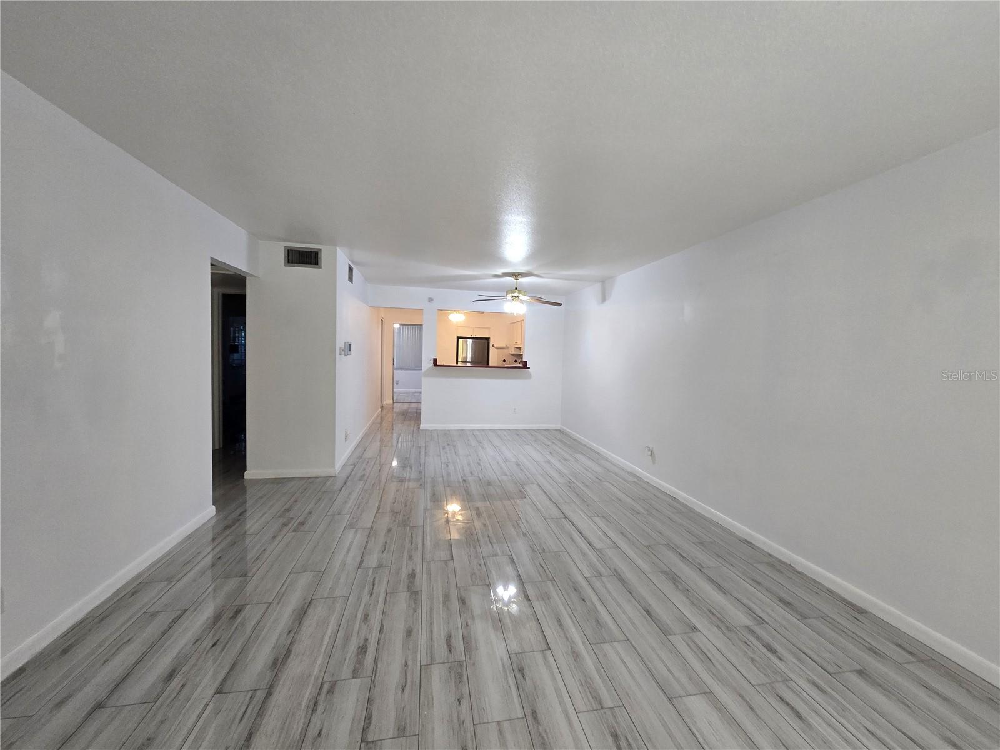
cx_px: 500
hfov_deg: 106.2
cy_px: 375
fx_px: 376
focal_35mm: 13
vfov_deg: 89.9
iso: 200
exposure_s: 1/60
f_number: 2.2
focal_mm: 2.2
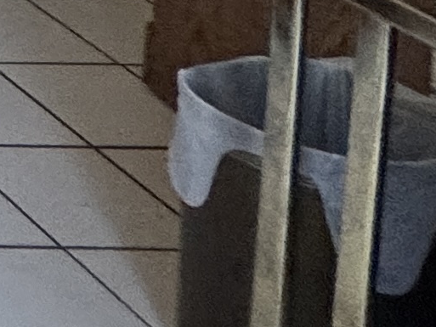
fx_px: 1386
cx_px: -1111
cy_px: -654
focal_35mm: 110
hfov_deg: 9.4
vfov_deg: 10.0
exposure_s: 1/60
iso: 200
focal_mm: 2.22
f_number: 2.2
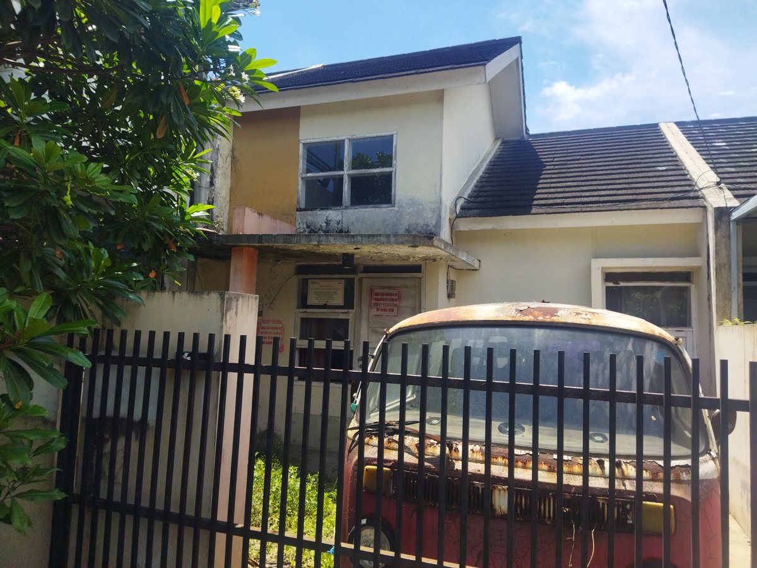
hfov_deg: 65.3
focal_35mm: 27
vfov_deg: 51.4
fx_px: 590
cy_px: 284
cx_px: 378
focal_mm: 4.71
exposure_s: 1/2388
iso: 100
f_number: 1.79
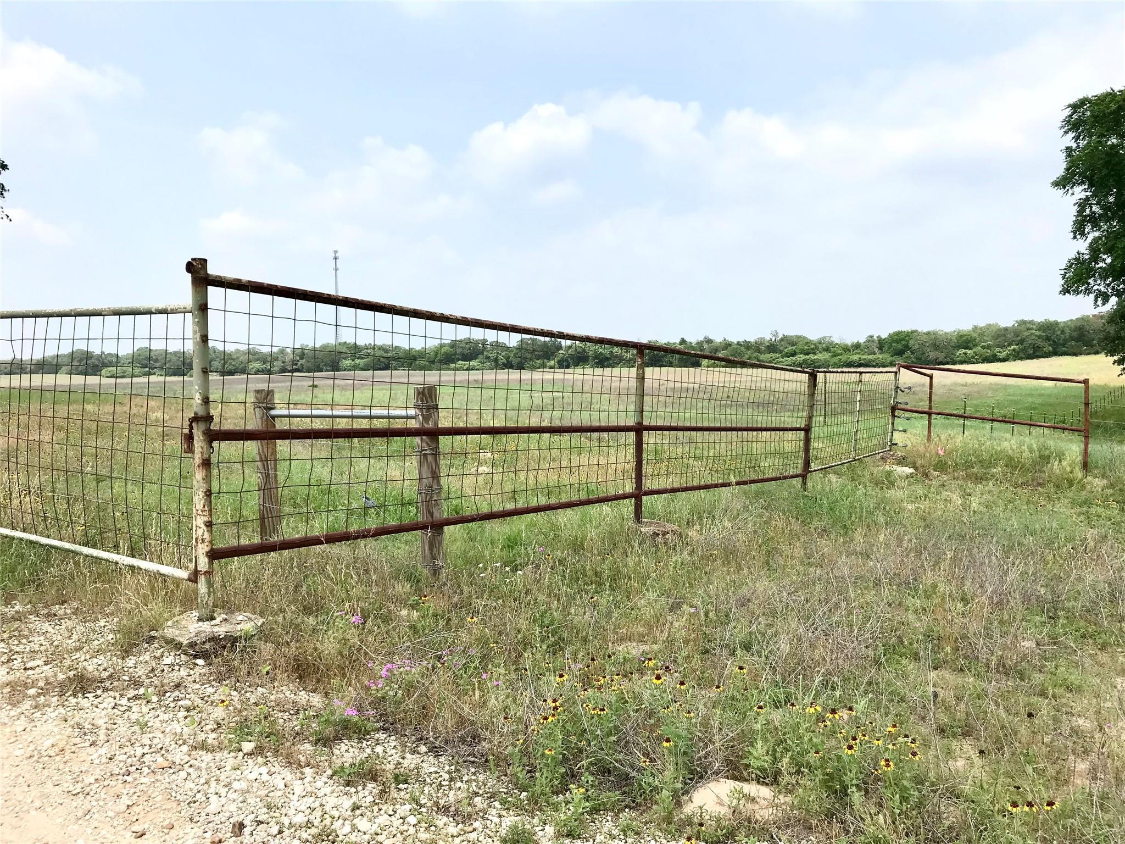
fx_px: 910
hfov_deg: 63.4
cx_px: 562
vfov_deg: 49.7
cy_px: 422
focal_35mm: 28
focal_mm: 3.99
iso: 20
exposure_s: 1/3096
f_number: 1.8
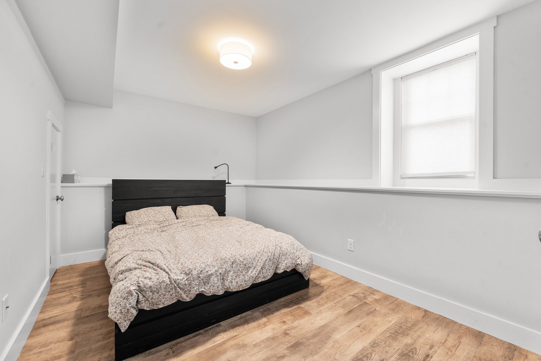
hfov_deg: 104.3
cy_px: 180
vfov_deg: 81.2
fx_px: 210
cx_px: 270
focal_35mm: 14
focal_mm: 14
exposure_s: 1/2
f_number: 8
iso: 800
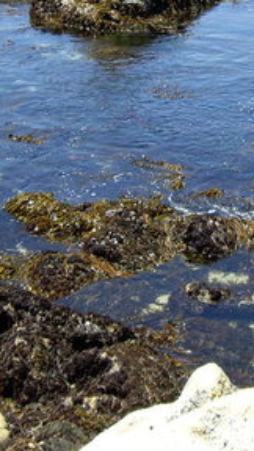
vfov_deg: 22.9
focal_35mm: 92
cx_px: 176
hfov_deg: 13.1
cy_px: 113
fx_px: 1102
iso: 50
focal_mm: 6.2
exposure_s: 1/160
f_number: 4.3
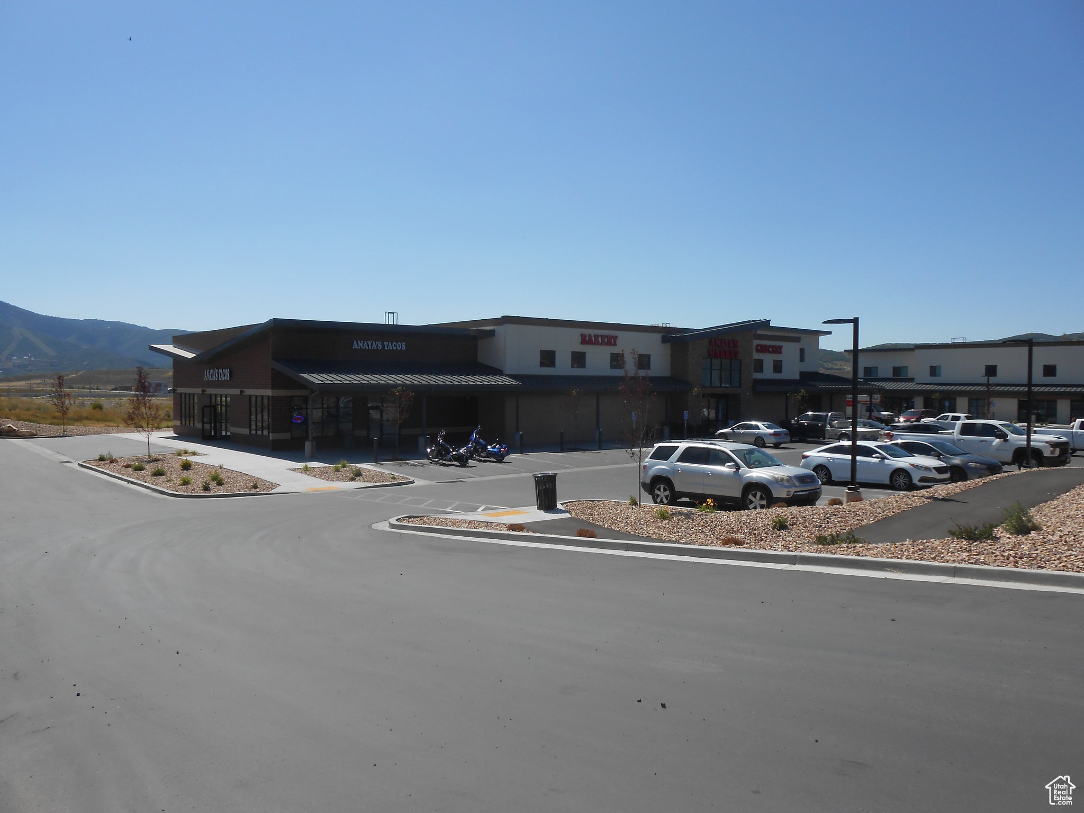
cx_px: 542
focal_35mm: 26
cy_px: 406
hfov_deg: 67.3
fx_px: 814
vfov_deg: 53.1
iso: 80
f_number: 3.5
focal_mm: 4.6
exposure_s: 1/1250
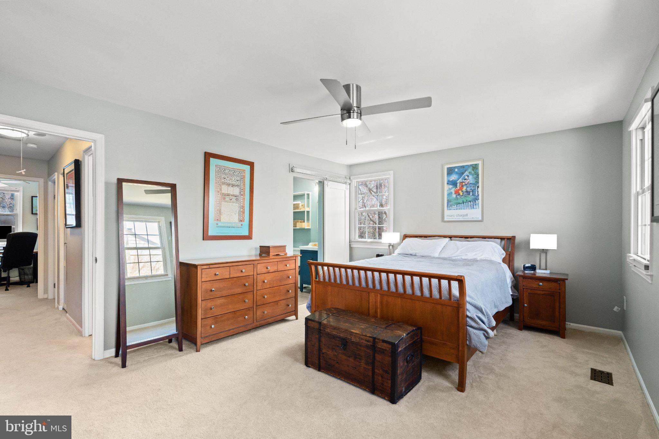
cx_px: 330
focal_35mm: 16
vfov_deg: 73.7
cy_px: 220
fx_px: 293
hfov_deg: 96.7
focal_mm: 16
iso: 800
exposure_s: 1/13
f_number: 9
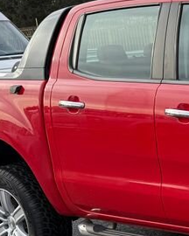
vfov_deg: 21.5
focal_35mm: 89
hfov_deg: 14.9
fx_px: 622
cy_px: 127
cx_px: 346
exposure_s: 1/1522
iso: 80
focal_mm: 6.76
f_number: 1.78
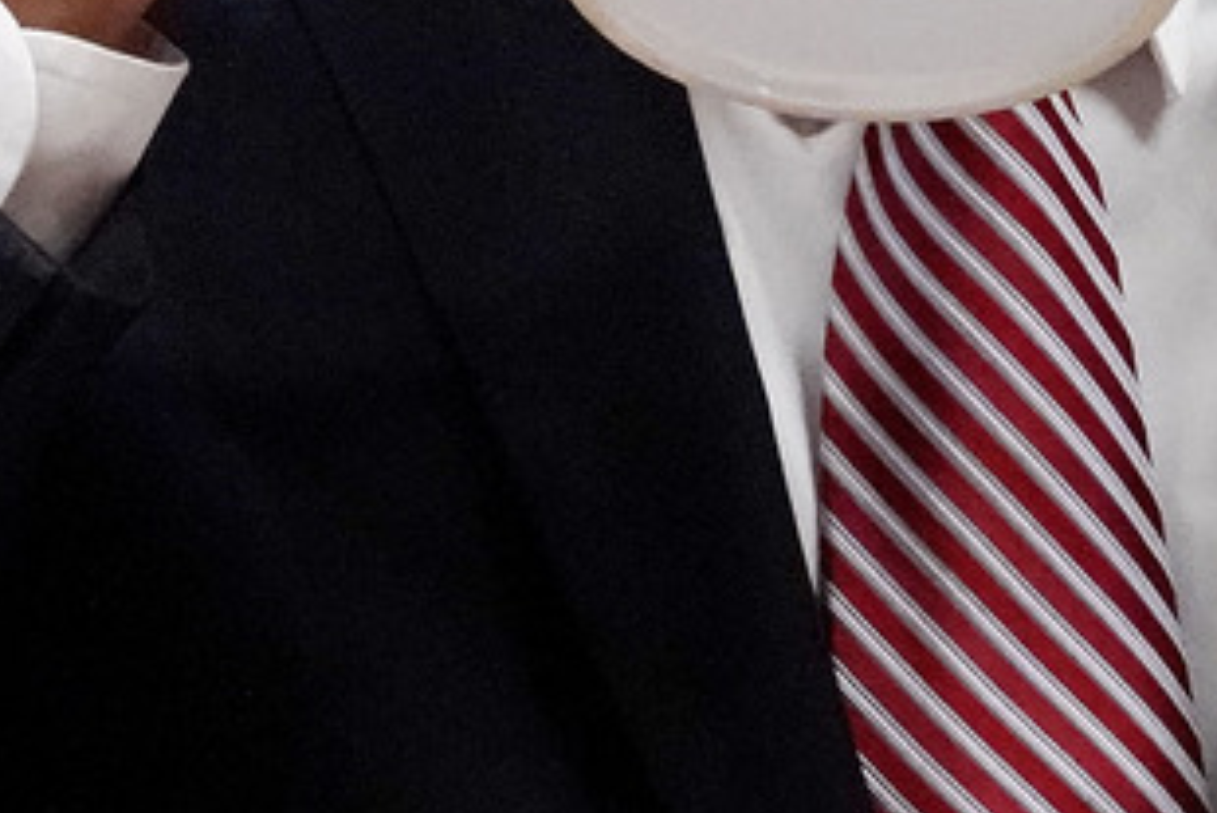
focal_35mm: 1007
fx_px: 34056
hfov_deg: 2.0
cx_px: 338
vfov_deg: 1.4
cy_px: -169
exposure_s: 1/640
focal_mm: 400
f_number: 5.6
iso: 12800
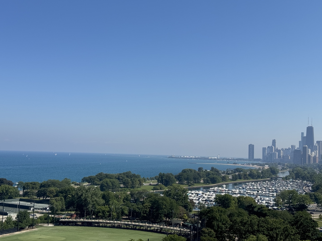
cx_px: 161
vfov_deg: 30.3
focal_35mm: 48
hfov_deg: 39.7
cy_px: 120
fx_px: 446
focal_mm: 6.76
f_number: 1.78
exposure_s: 1/5848
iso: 64
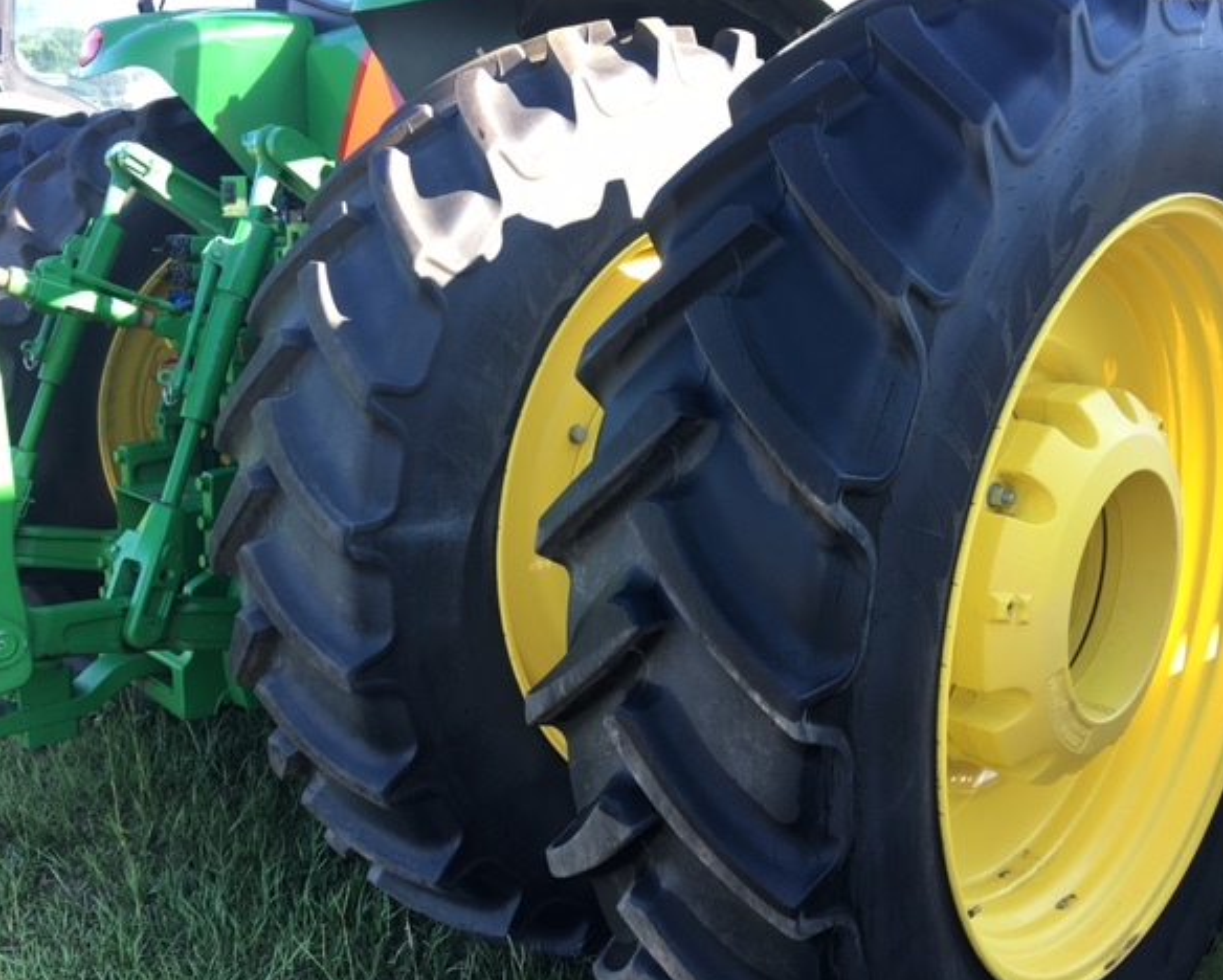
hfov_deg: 57.1
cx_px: 666
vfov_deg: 47.2
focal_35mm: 31
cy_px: 486
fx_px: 1123
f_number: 2.2
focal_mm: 4.15
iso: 25
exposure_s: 1/120
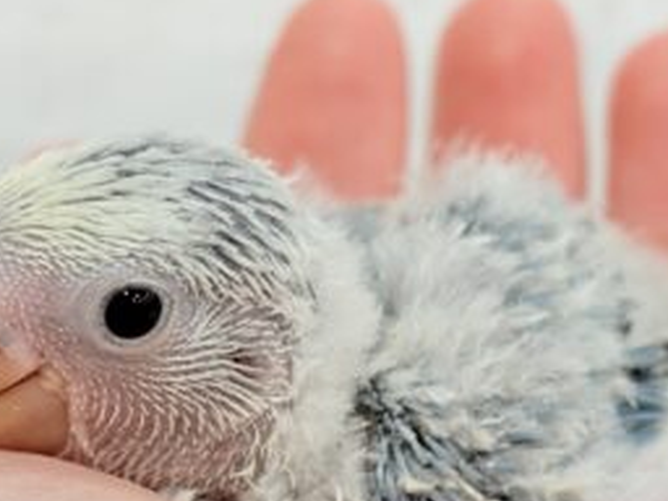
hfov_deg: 15.2
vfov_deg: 11.4
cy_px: 389
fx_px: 2509
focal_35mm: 130
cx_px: 418
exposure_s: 1/100
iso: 100
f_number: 1.6
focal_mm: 5.96
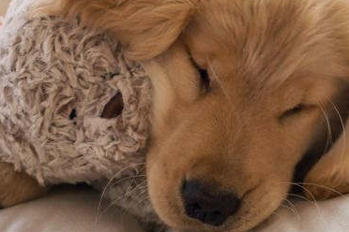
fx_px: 1067
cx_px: 203
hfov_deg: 18.6
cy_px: 77
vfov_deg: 12.4
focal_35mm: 110
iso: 800
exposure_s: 1/100
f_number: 1.8
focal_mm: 35
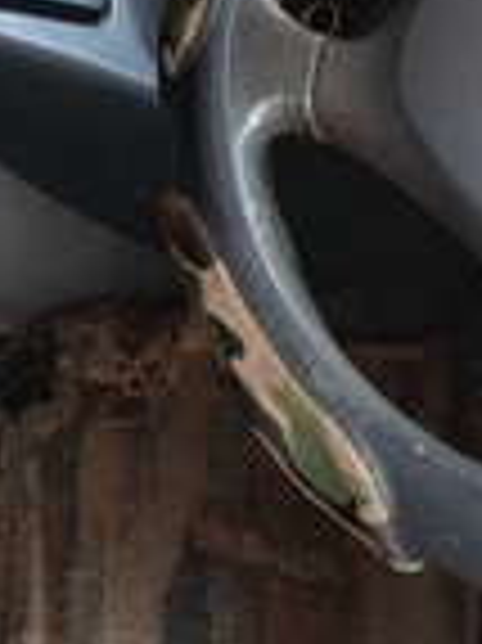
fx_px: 1952
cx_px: 284
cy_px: -486
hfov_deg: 14.1
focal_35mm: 105
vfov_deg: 16.1
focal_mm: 4.7
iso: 403
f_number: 1.7
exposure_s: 1/50
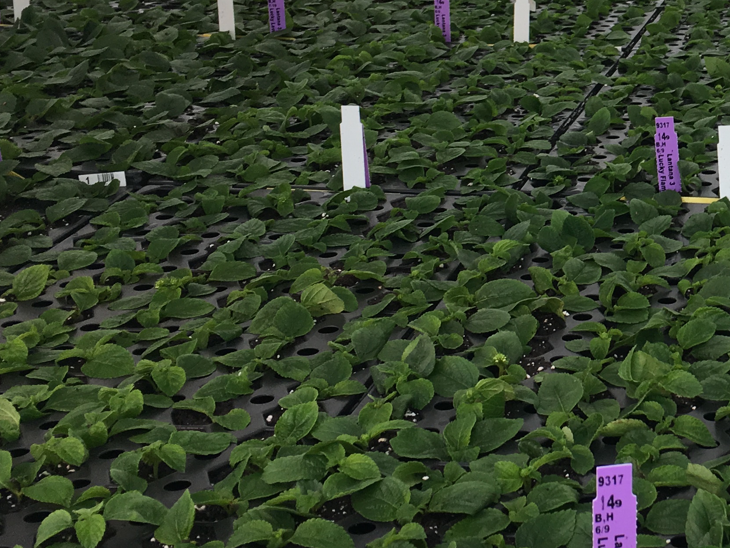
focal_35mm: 70
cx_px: 785
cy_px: 149
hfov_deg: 25.9
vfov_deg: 20.9
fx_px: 1476
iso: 32
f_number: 2.2
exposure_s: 1/120
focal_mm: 4.15
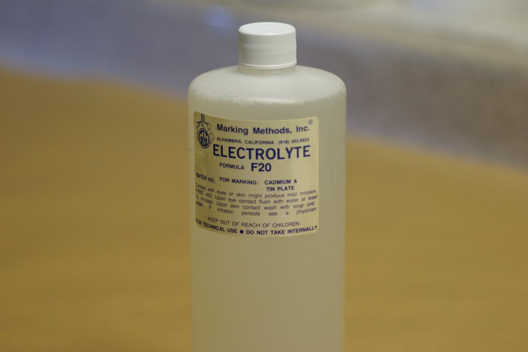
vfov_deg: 9.1
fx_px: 2200
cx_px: 264
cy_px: 176
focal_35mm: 150
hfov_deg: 13.7
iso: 640
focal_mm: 100
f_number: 2.8
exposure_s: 1/160
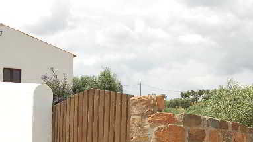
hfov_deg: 26.8
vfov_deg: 15.2
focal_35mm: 79
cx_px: 137
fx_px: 530
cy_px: 107
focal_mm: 24
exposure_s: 1/500
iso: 200
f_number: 9
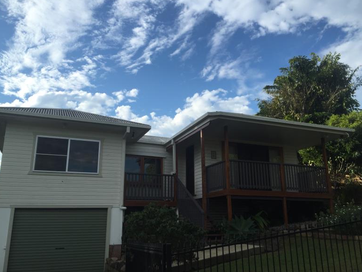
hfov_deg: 60.0
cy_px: 136
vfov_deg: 46.8
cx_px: 182
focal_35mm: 30
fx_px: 314
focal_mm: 4.15
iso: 32
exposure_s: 1/1364
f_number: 2.2
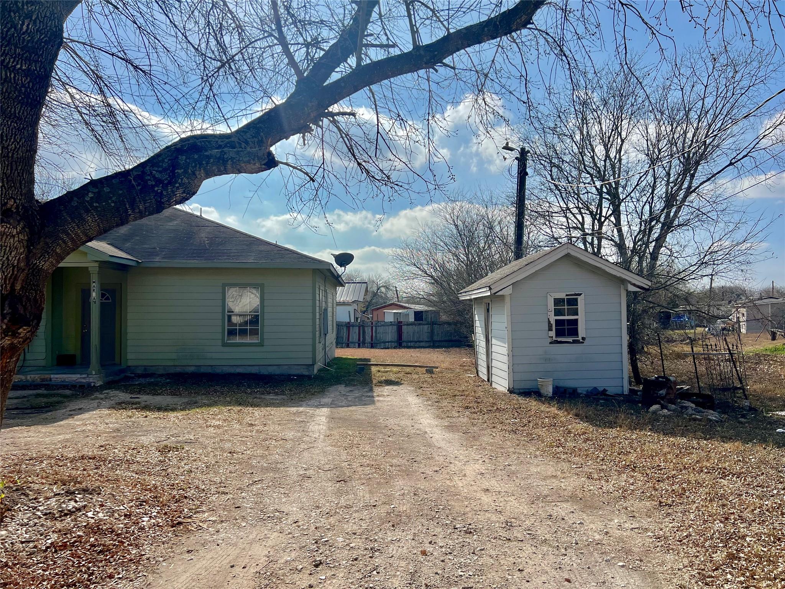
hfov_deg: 67.3
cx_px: 392
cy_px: 294
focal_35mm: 26
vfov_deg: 53.1
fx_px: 590
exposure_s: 1/10309
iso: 50
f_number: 1.5
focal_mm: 5.7
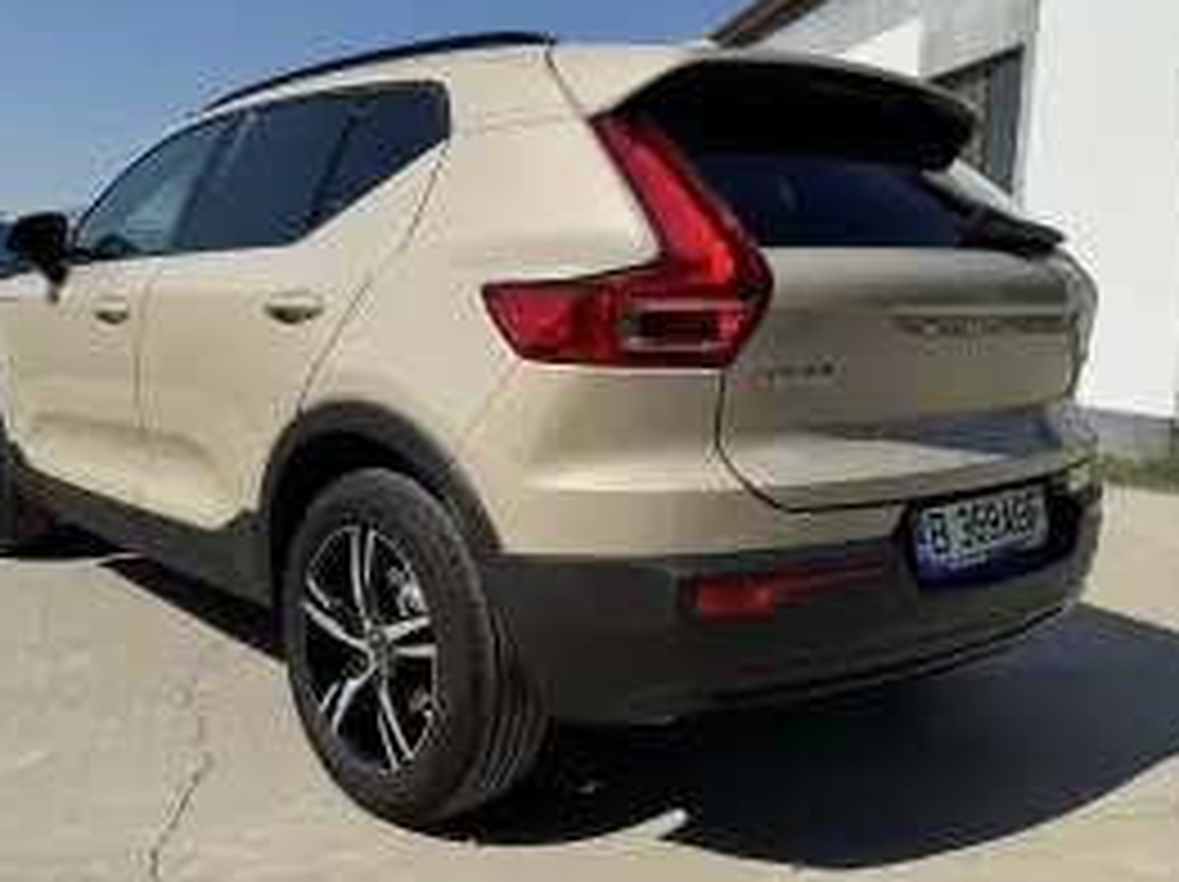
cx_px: 504
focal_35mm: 33
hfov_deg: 55.2
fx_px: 1123
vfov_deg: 42.9
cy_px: 423
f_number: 1.78
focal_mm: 6.76
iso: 80
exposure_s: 1/7937
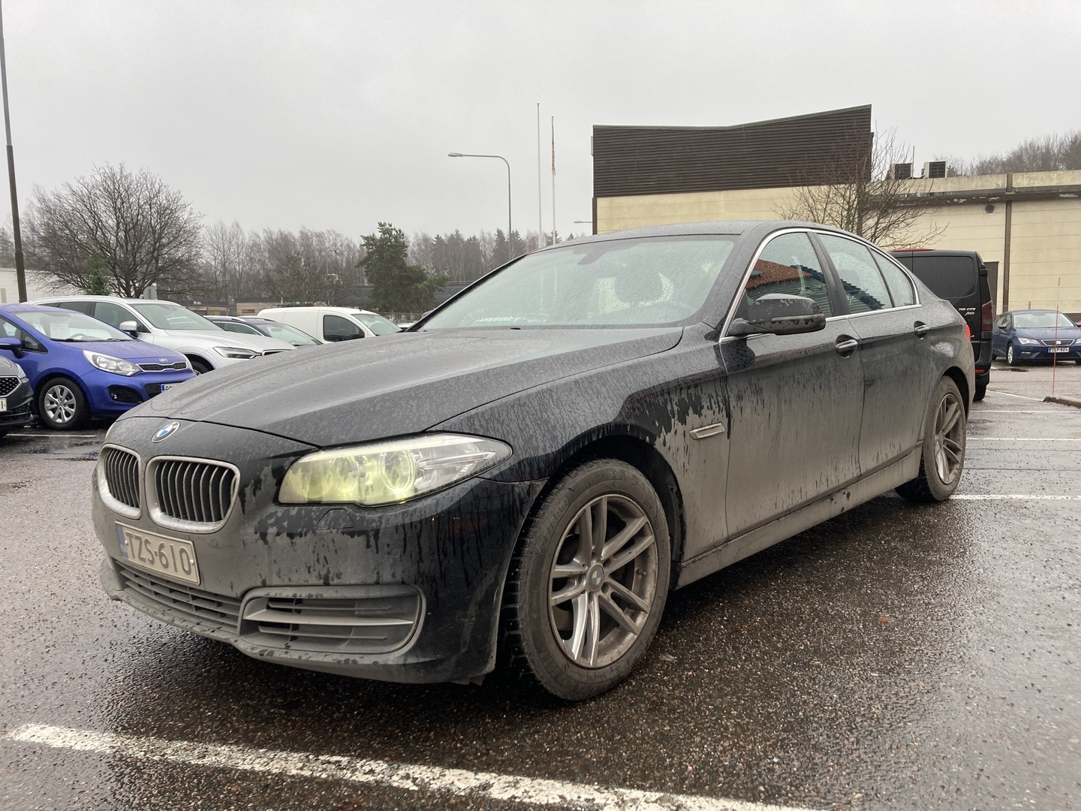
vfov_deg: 49.7
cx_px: 540
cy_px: 406
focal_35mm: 28
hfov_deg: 63.4
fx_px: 874
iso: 40
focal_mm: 3.99
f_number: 1.8
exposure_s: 1/84
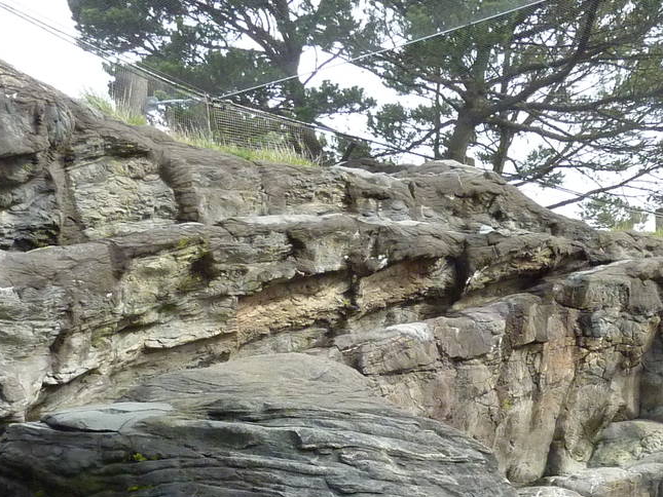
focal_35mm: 62
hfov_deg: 30.7
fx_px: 1188
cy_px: 444
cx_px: 483
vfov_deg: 23.1
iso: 320
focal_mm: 4.1
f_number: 3.3
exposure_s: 1/500
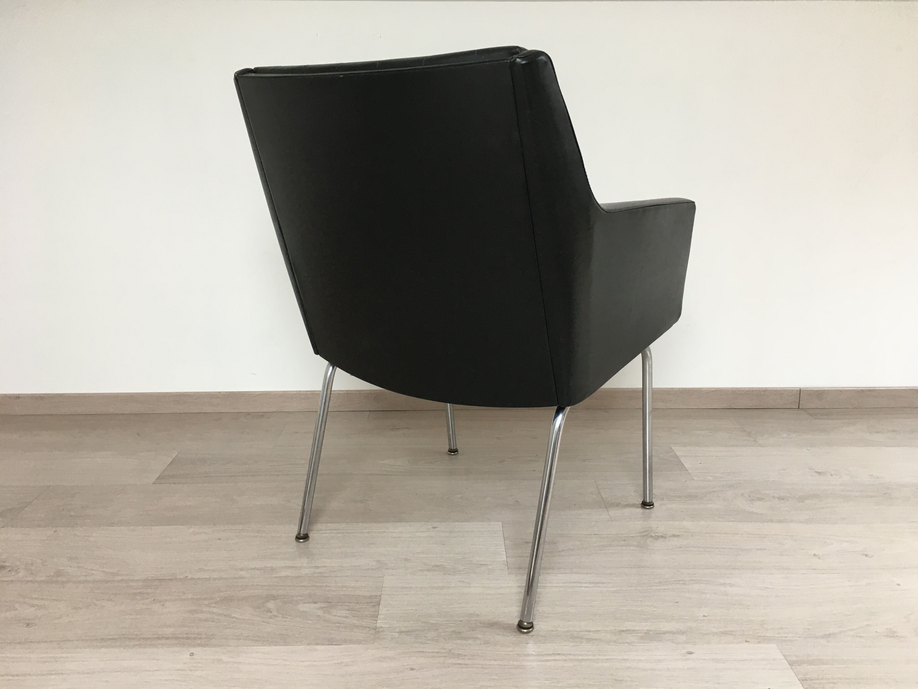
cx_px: 459
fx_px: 769
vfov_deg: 48.2
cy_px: 344
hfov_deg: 61.7
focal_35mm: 29
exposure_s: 1/33
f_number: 2.2
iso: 80
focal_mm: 4.15
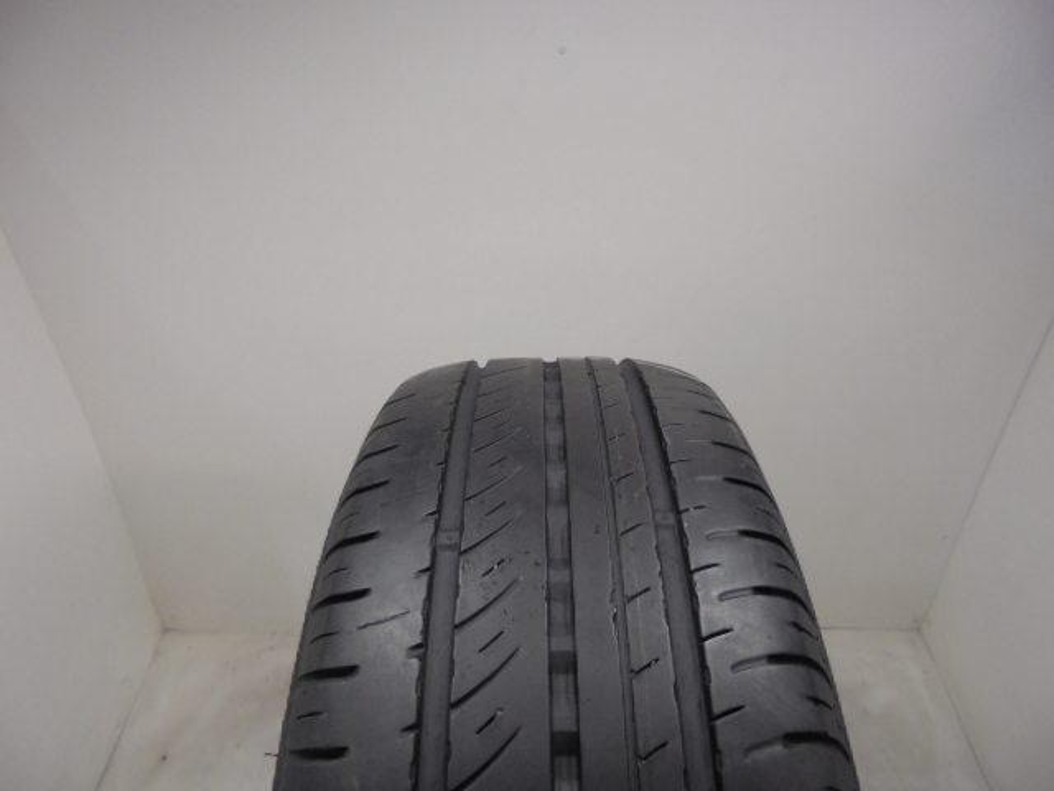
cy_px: 396
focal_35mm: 26
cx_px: 527
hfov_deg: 67.3
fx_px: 792
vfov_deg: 53.1
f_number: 3.5
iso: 100
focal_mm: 4.6
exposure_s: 1/30
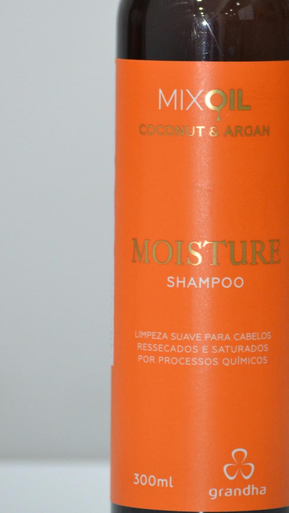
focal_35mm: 267
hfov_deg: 4.5
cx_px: 196
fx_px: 3640
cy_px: 166
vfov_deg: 8.1
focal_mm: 98
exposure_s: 1/125
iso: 1600
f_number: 5
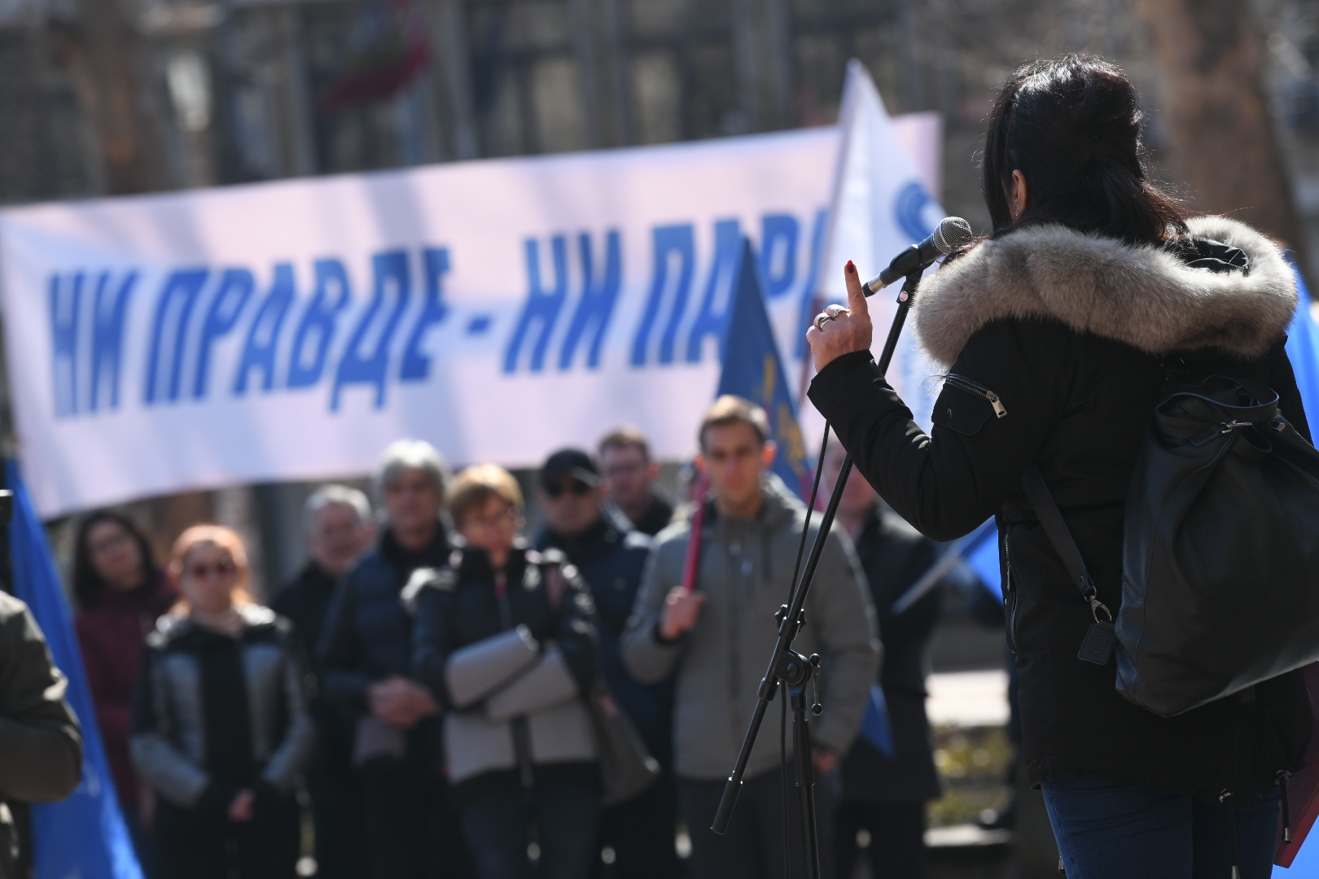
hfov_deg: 11.4
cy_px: 440
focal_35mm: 180
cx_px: 660
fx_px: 6594
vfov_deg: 7.6
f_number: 5
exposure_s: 1/2000
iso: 640
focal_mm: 180
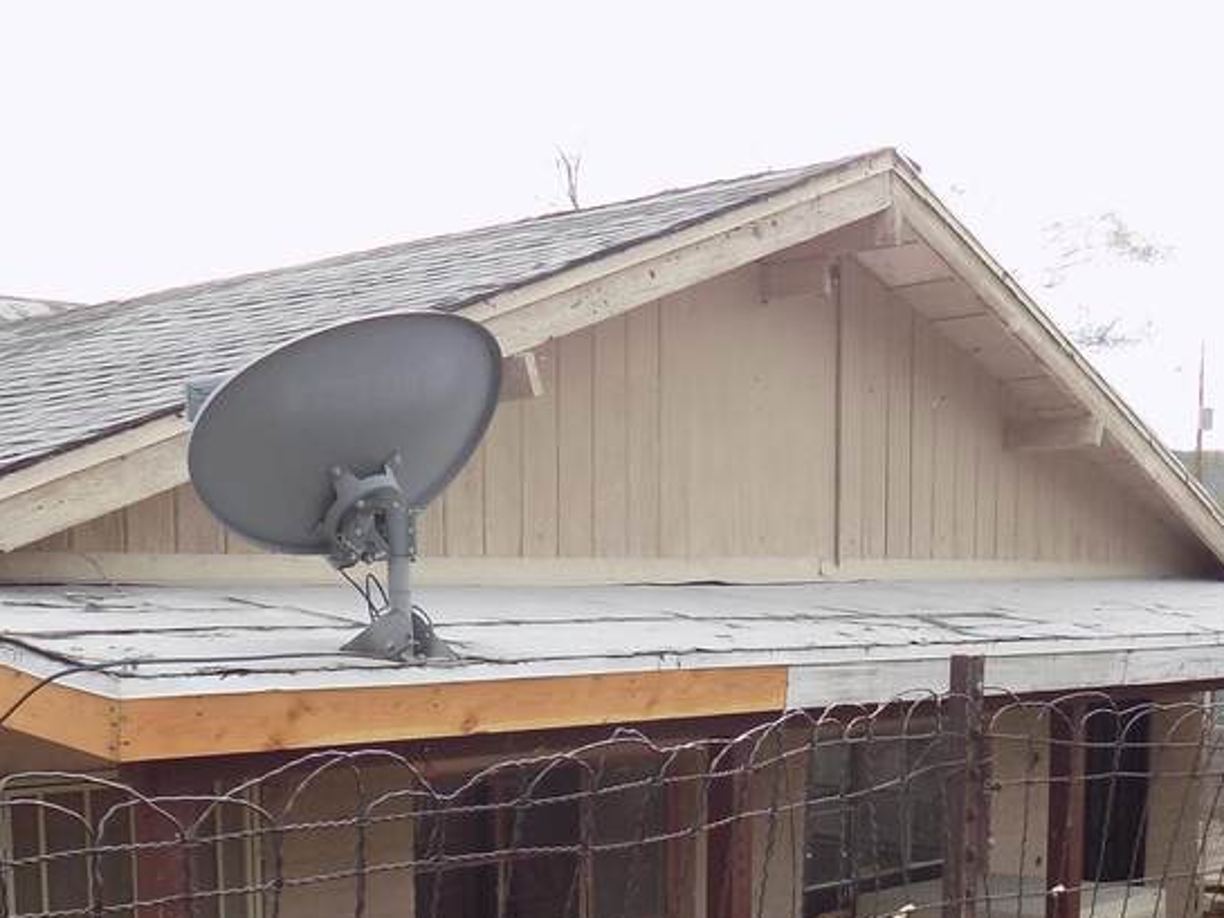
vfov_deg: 25.9
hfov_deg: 35.5
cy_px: 878
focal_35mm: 54
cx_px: 535
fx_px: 1910
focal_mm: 4
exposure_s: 1/250
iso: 80
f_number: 3.1
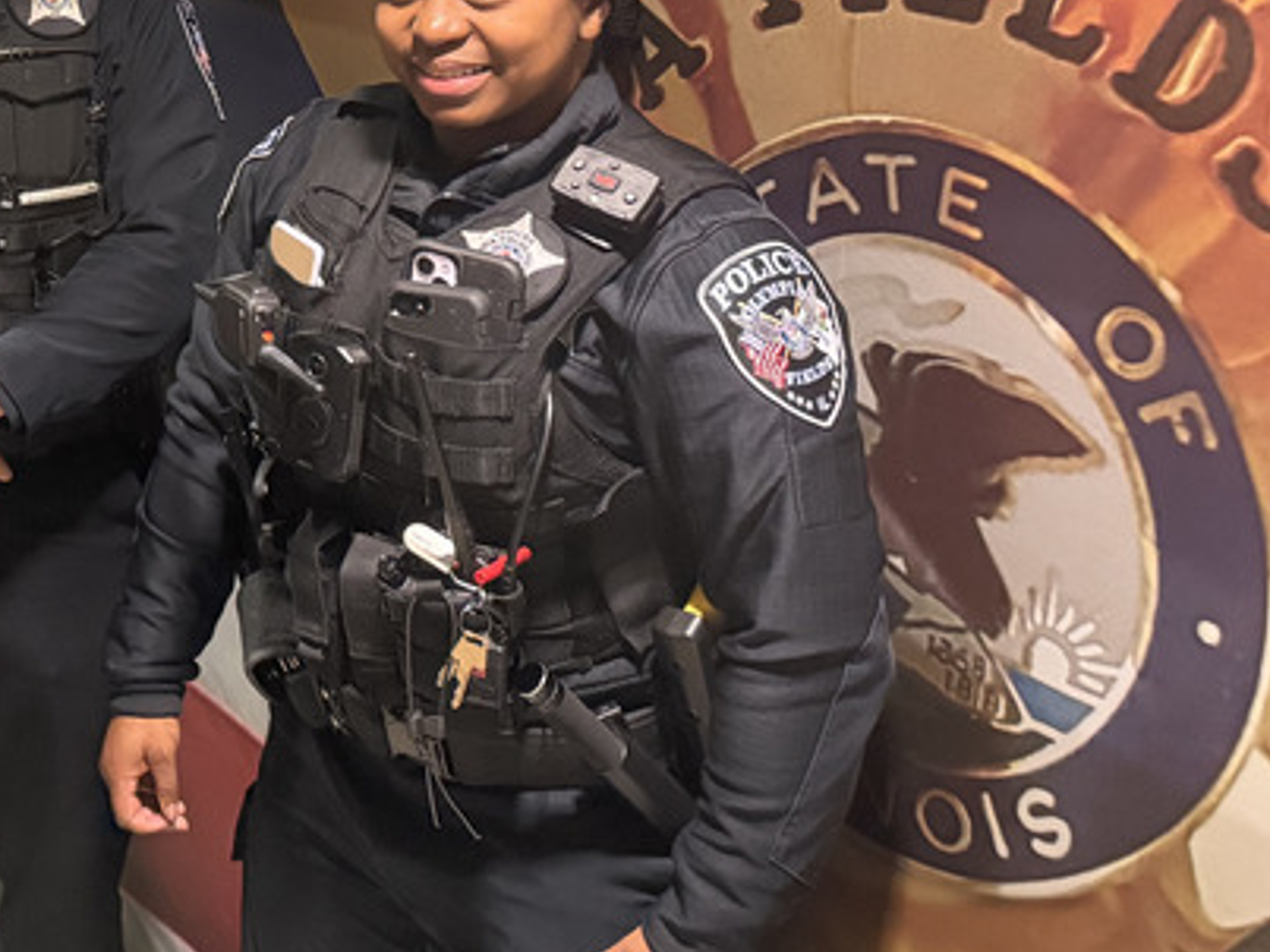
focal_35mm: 61
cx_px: -217
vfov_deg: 22.7
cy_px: -73
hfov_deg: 28.1
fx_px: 2237
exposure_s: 1/60
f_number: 1.78
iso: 800
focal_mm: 6.76
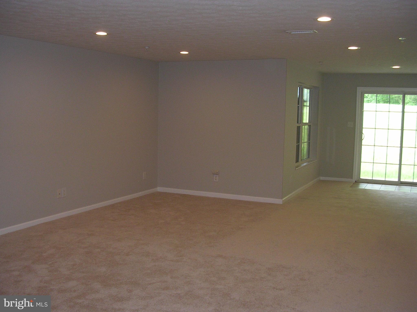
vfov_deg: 37.7
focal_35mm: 38
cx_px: 208
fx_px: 458
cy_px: 156
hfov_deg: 49.0
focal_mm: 5.8
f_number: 2.8
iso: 74
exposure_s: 1/60.1
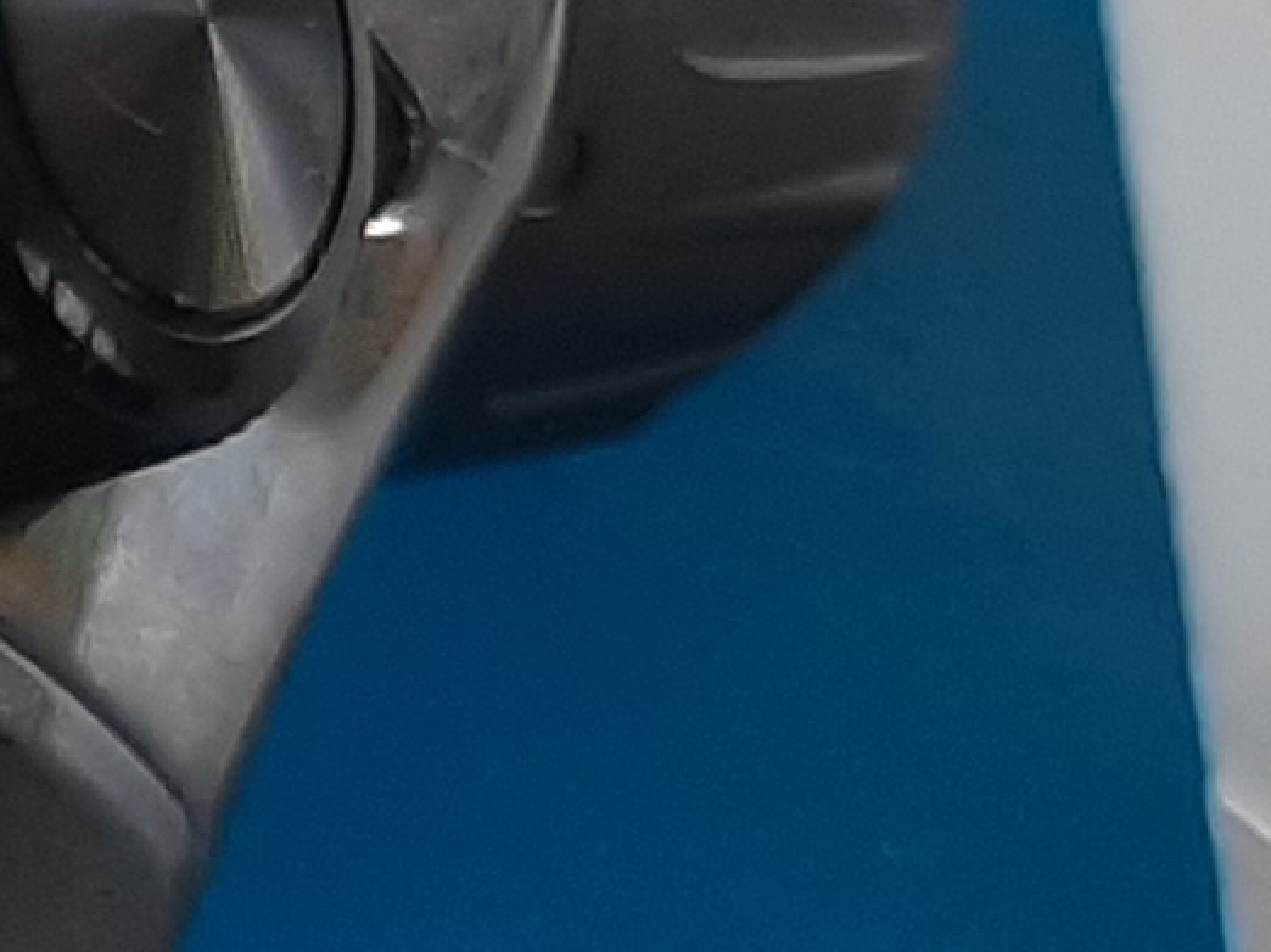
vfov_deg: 7.3
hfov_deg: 8.8
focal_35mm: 201
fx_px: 7377
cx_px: -1872
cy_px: 1227
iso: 40
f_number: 1.7
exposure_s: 1/118
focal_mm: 3.93
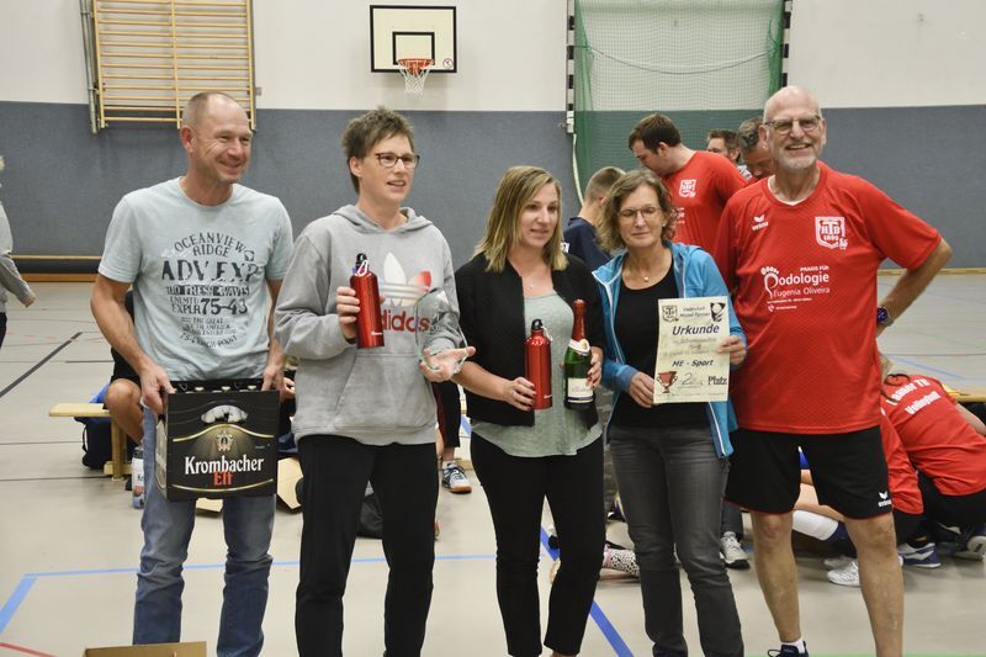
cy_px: 328
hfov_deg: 35.1
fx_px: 1561
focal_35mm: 57
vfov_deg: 23.8
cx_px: 493
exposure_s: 1/125
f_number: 4
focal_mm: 38
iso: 2000
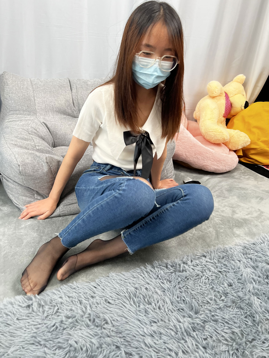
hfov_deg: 53.1
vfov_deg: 67.3
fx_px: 269
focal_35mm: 26
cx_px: 134
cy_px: 179
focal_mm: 5.7
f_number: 1.5
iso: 100
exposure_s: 1/121
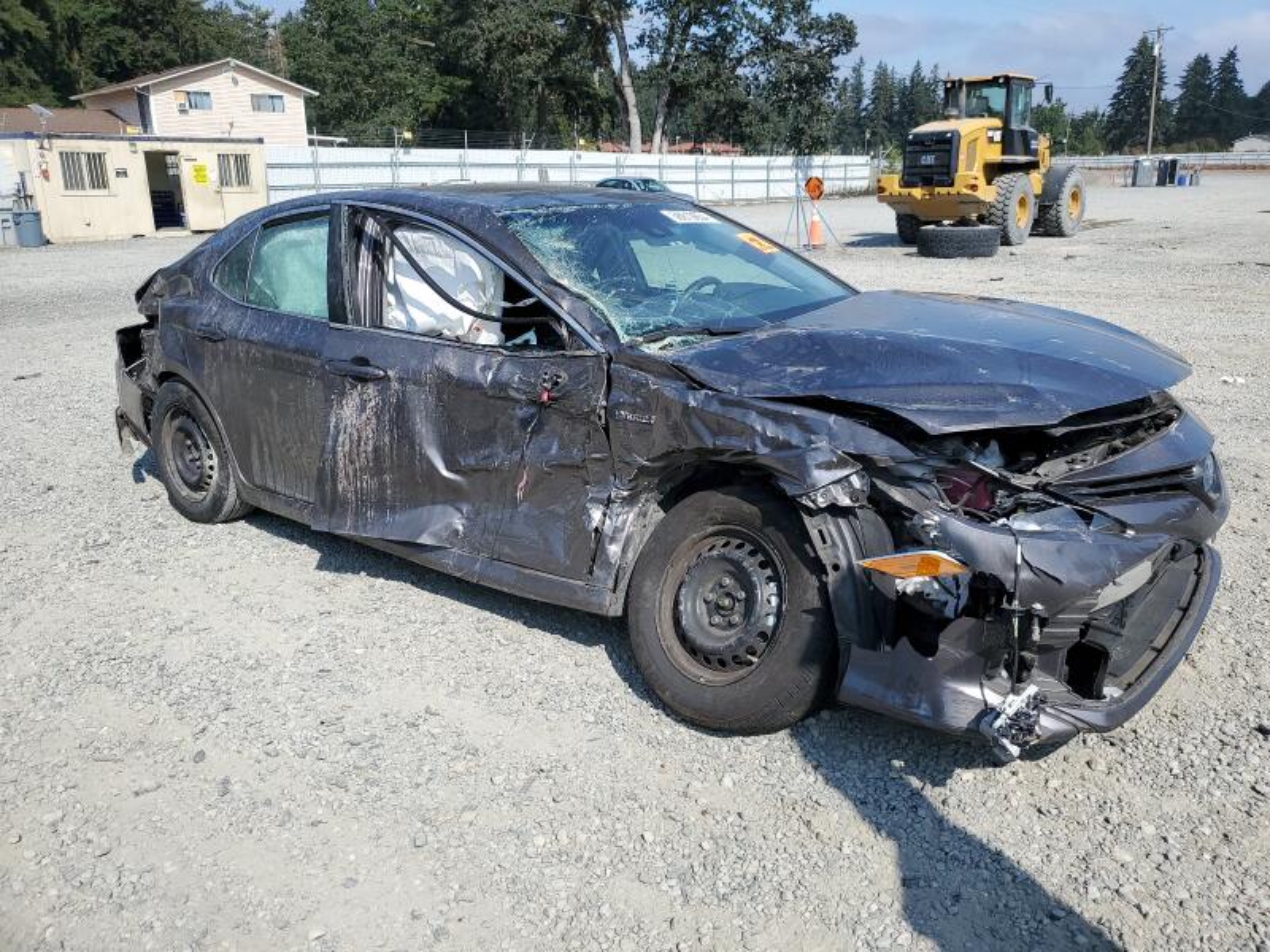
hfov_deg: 67.3
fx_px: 954
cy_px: 476
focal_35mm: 26
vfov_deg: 53.1
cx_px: 635
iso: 50
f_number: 1.5
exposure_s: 1/3333
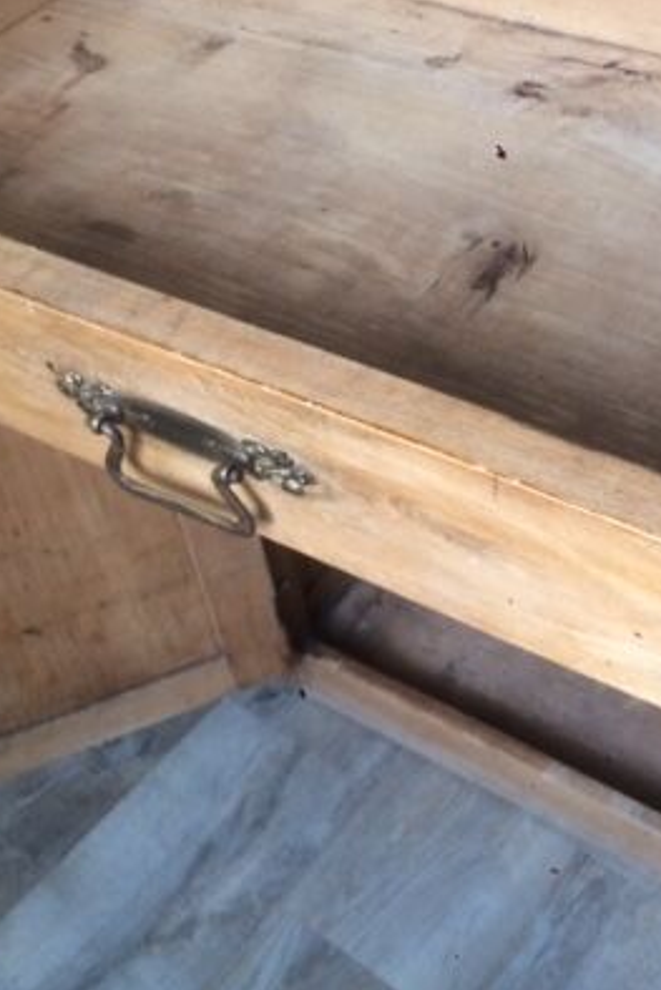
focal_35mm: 49
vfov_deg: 40.1
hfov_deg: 27.0
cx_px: 523
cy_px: 392
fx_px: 1348
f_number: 2.2
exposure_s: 1/33
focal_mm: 4.15
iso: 80
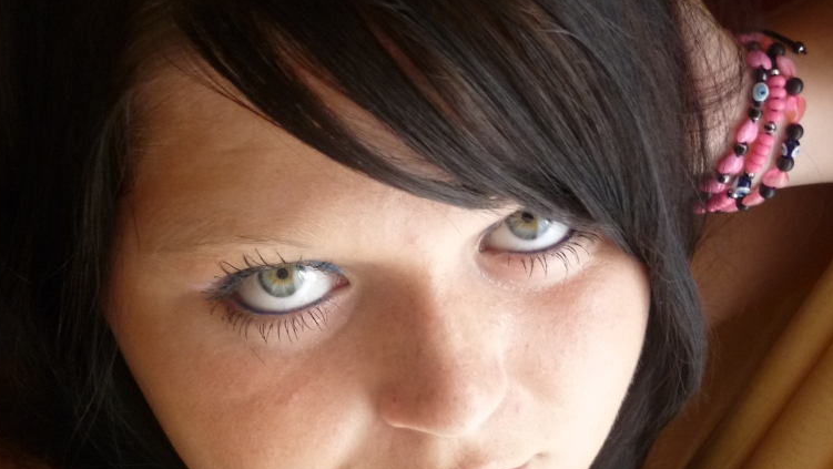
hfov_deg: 42.1
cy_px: 315
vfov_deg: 24.3
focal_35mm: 49
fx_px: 1083
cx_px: 409
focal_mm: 5.5
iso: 250
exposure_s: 1/30
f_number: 2.8
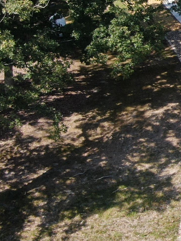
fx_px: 885
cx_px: 370
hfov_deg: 10.6
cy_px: 36
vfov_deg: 15.4
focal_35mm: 127
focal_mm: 5.33
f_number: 3.1
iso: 100
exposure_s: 1/640
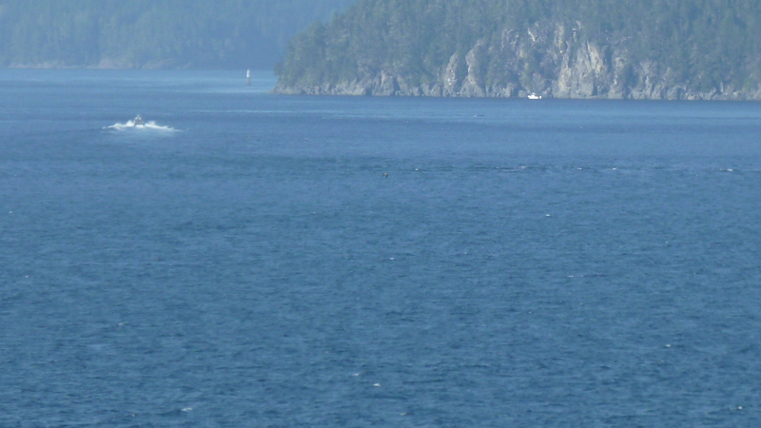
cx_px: 506
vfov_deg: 2.8
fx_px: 8798
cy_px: 81
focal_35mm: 436
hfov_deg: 5.0
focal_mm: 36
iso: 80
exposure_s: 1/200
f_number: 5.9
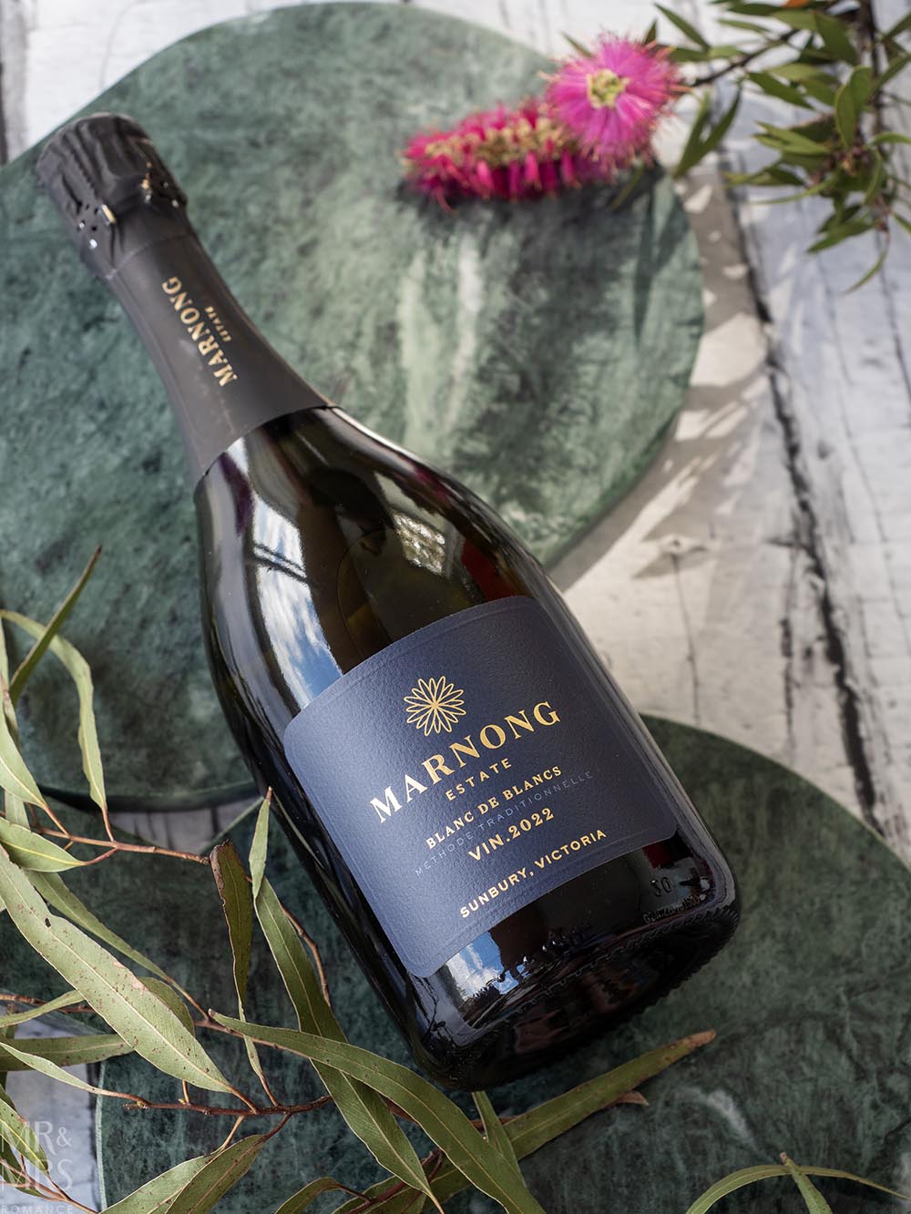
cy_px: 607
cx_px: 456
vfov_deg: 24.4
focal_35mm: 80
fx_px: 2807
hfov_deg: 18.4
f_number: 4
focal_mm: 40
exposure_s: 1/80
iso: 200
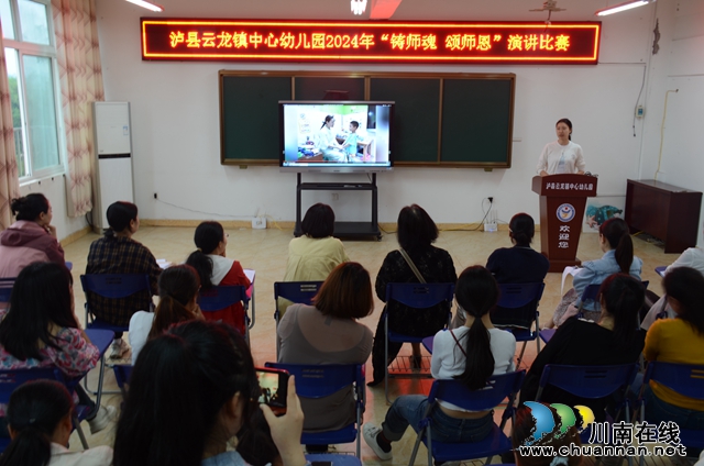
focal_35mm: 36
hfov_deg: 53.2
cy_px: 233
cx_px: 352
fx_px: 703
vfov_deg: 36.7
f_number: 7.1
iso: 100
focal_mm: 24
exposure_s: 1/3
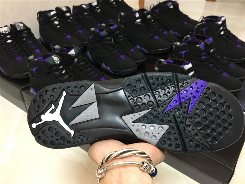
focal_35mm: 29
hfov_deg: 61.7
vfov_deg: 48.2
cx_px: 122
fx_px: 205
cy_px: 92
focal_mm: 4.15
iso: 200
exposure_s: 1/17
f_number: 2.2
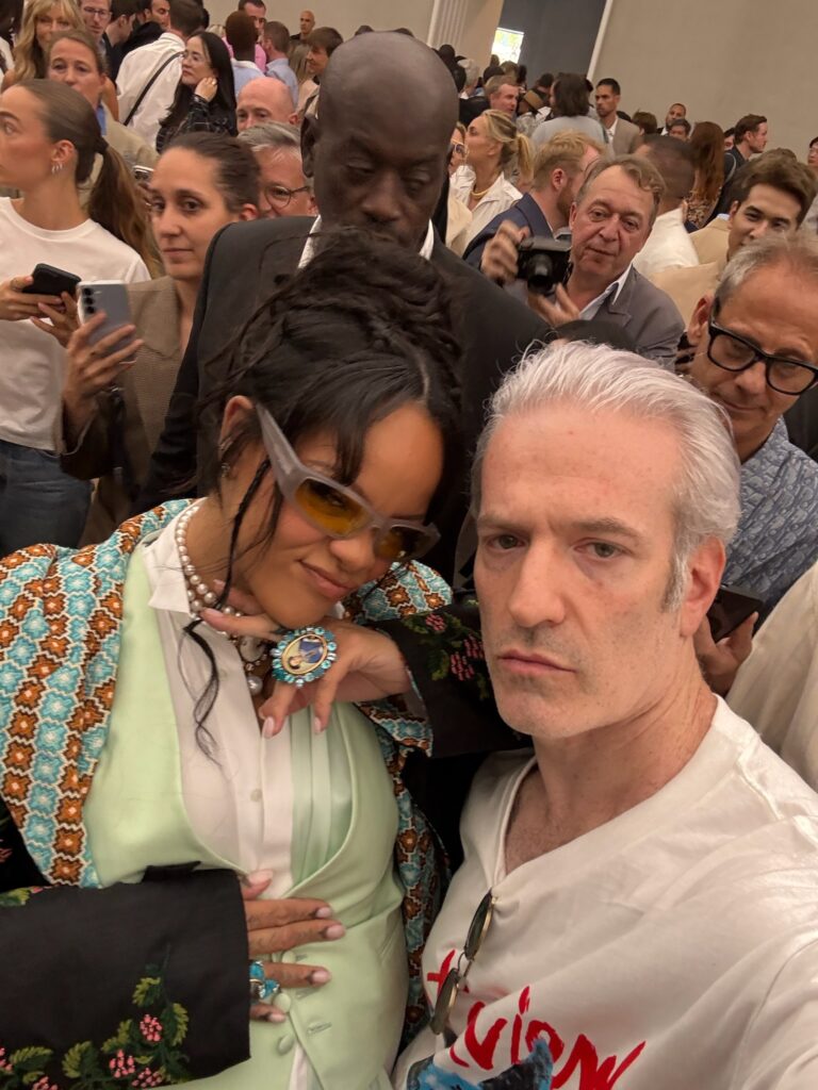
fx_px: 945
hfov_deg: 46.8
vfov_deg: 60.0
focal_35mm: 30
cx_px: 409
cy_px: 545
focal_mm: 2.69
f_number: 1.9
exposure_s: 1/60
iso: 125
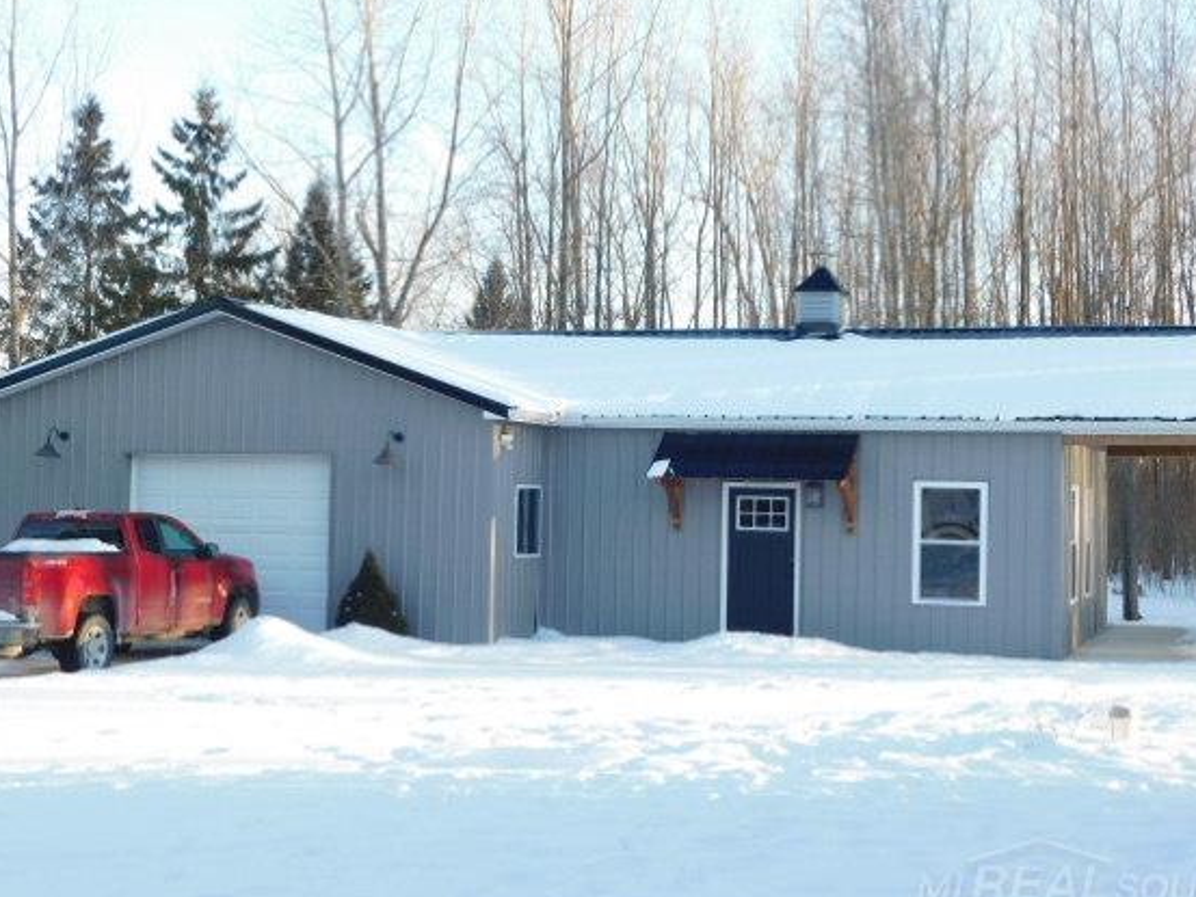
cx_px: 614
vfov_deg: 24.8
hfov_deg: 32.7
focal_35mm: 59
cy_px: 400
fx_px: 2039
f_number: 3.8
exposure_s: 1/160
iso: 125
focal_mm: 9
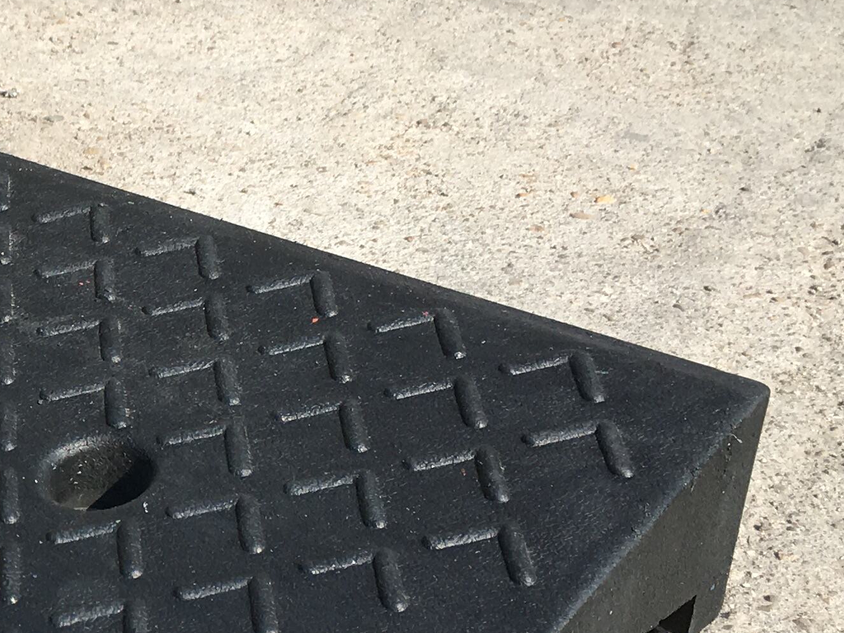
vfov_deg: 16.7
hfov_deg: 20.6
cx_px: -203
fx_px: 2146
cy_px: 443
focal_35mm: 88
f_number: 2.2
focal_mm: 4.15
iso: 25
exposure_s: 1/927
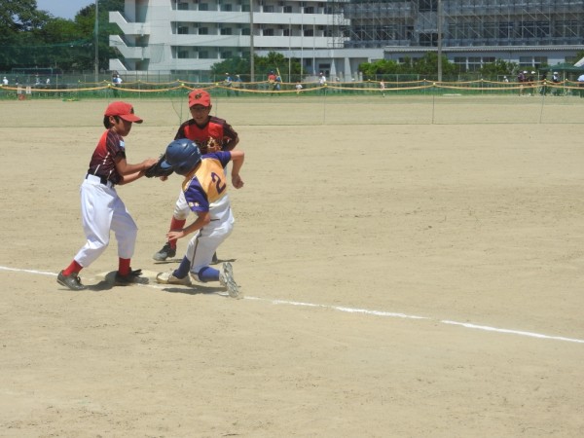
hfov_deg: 15.8
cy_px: 219
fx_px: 2109
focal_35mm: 125
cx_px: 292
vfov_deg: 11.9
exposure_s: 1/800
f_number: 5
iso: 100
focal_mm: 22.4
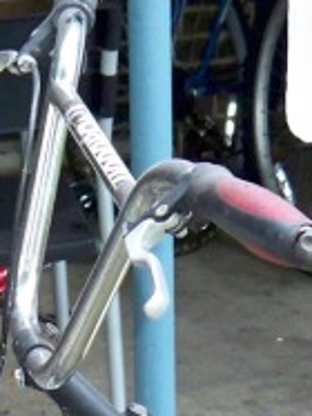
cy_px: 792
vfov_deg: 9.2
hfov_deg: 7.3
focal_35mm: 203
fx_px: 2442
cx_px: 147
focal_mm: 7.9
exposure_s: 1/30
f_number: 3.1
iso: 200
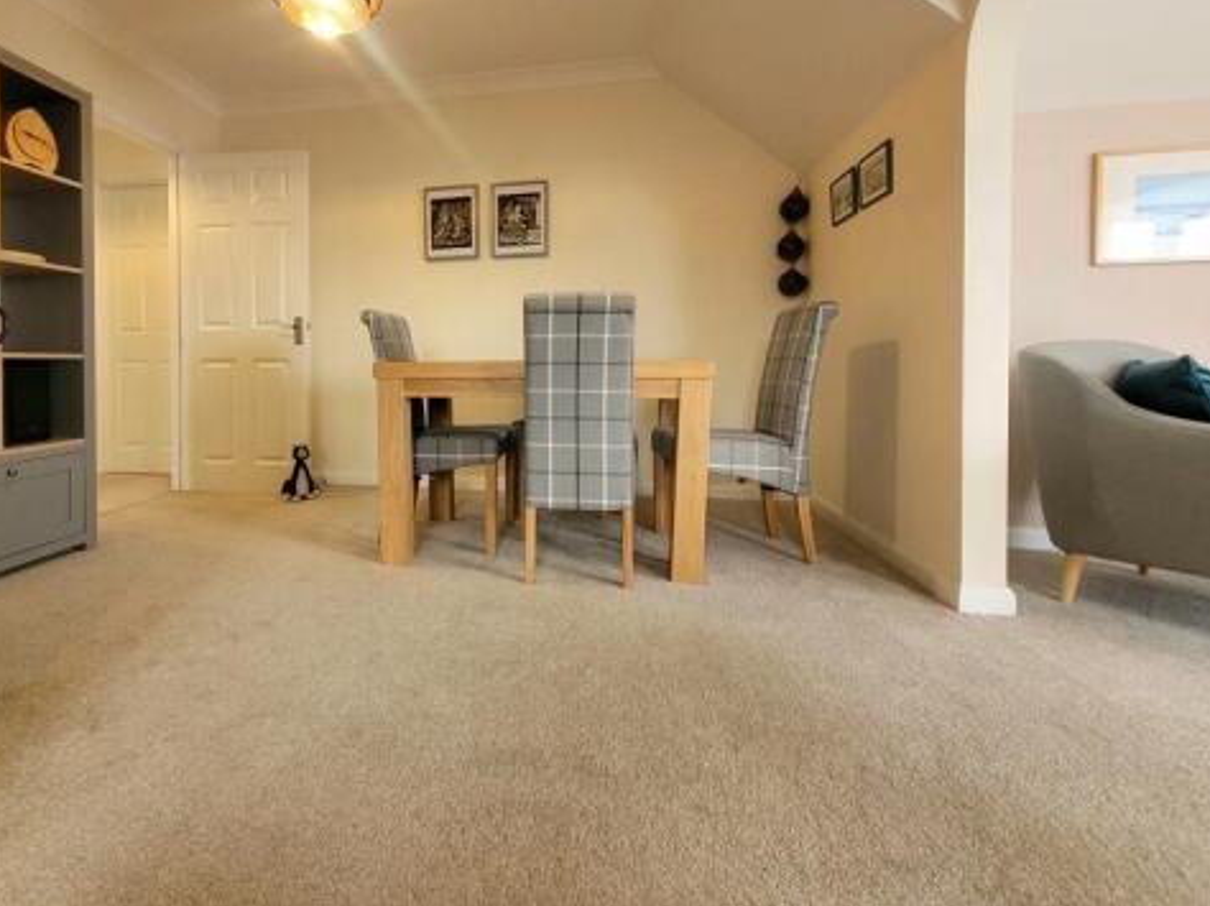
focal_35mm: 16
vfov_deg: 77.5
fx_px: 559
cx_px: 484
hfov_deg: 93.3
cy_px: 384
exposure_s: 1/50
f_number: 2.2
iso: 250
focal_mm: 1.74
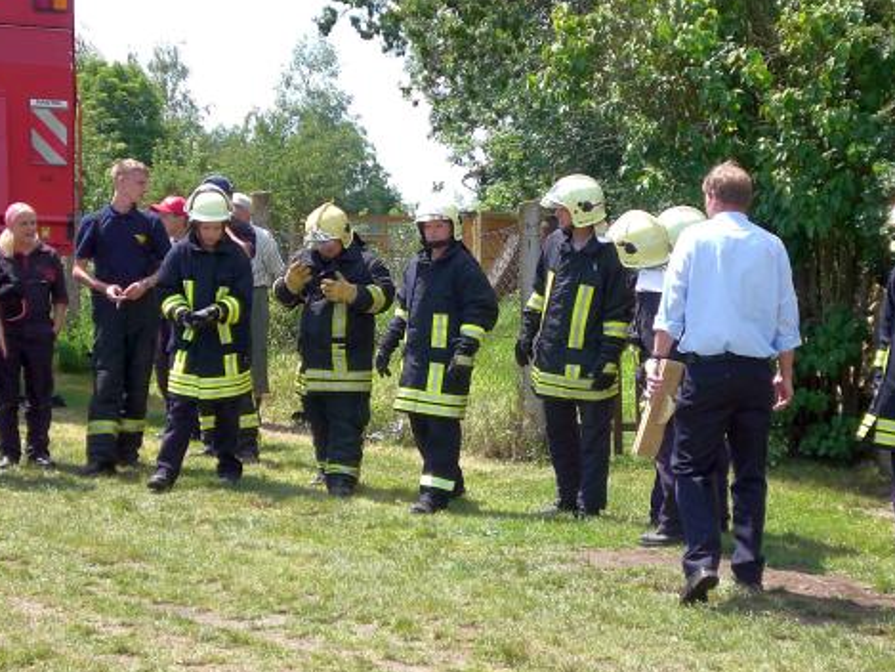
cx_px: 555
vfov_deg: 17.2
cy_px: 319
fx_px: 2224
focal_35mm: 86
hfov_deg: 22.7
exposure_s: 1/320
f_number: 4
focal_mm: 10.4
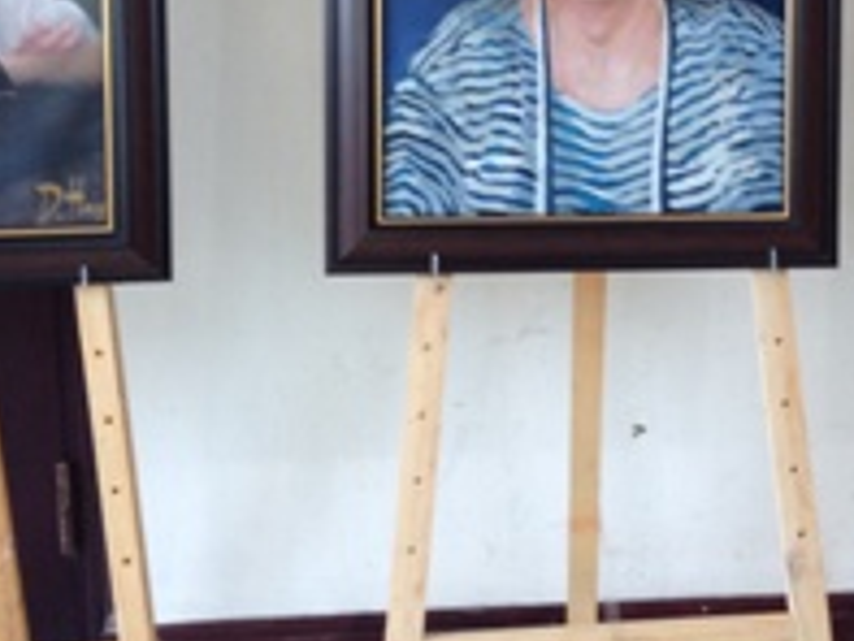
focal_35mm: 75
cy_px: 82
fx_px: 1851
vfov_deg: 19.4
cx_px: 616
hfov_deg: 25.7
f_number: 2.4
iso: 100
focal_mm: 4.12
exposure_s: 1/20
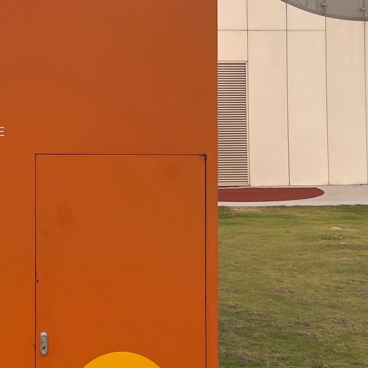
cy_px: 75
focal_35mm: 68
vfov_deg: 25.0
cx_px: -37
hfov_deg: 23.8
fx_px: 818
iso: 50
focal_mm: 5.1
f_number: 1.6
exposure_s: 1/602
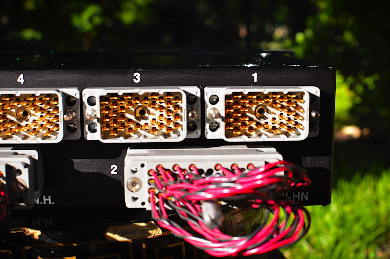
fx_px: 568
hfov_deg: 37.9
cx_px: 195
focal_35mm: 52
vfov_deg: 25.7
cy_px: 130
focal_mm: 35
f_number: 8
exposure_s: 1/125
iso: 220
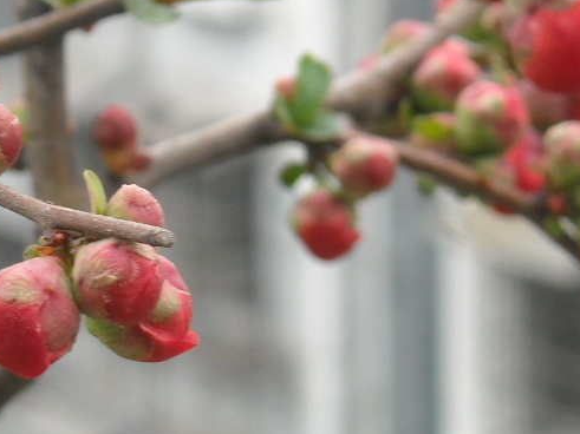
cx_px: 98
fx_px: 3669
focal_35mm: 219
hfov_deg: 9.0
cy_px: 166
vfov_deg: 6.8
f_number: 9.3
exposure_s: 1/125
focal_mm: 17.1
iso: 248
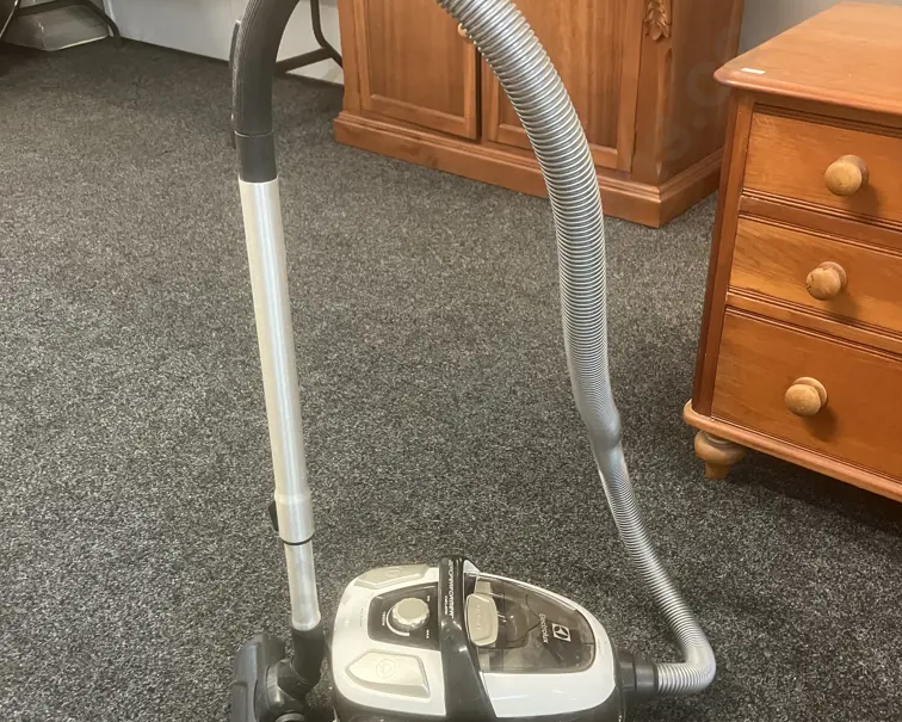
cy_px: 425
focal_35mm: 37
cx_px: 452
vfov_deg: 40.0
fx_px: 988
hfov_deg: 49.1
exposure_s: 1/33
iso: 320
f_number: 1.8
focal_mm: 3.99
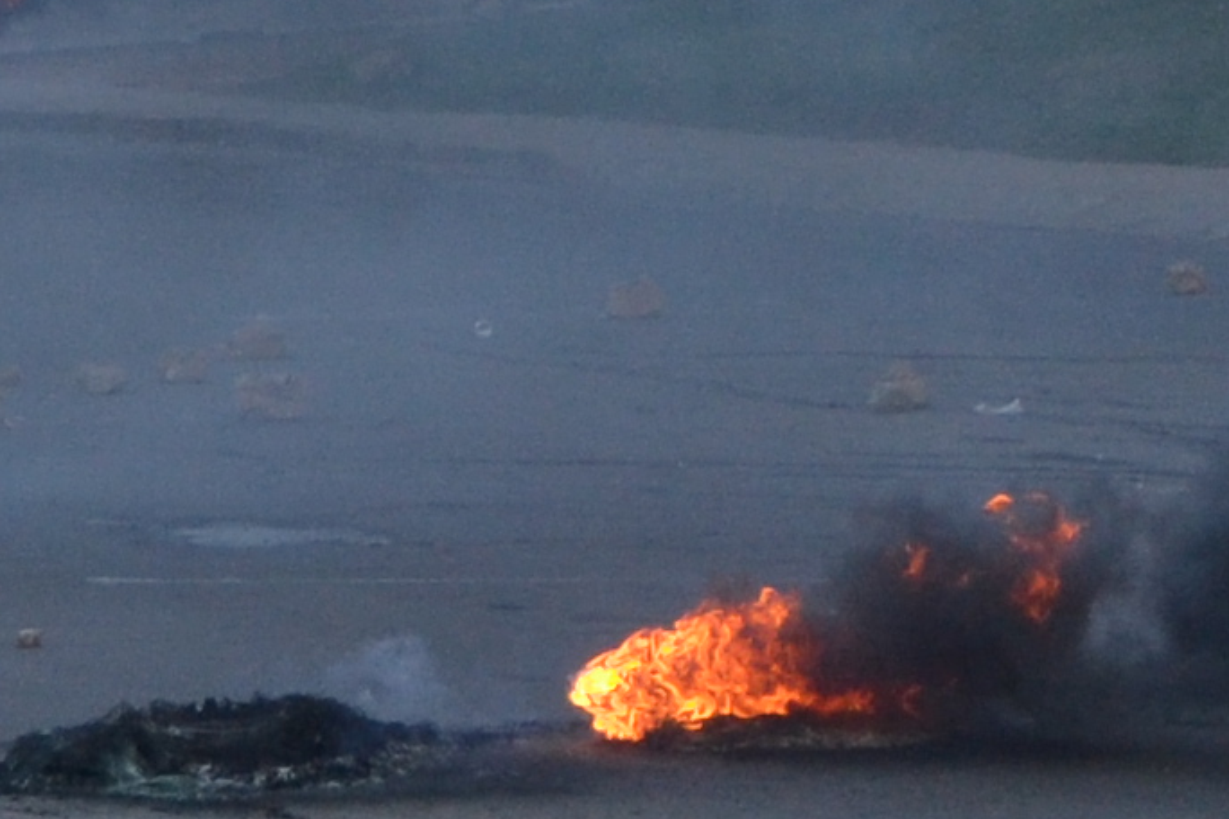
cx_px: -31
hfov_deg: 7.2
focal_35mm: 283
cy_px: -214
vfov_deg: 4.8
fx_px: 9661
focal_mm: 28
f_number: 4
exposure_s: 1/800
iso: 400
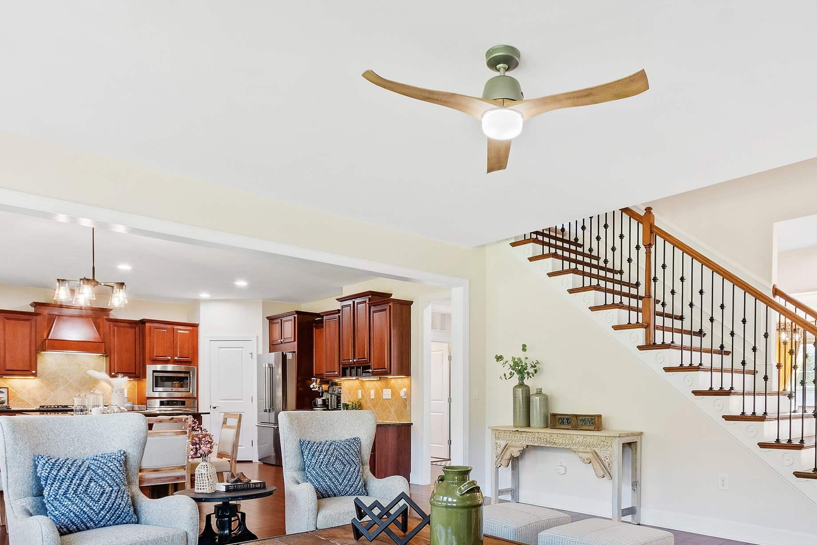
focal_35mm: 25
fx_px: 567
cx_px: 490
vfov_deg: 49.5
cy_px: 401
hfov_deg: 70.8
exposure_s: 1/2
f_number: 8
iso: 100
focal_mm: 10
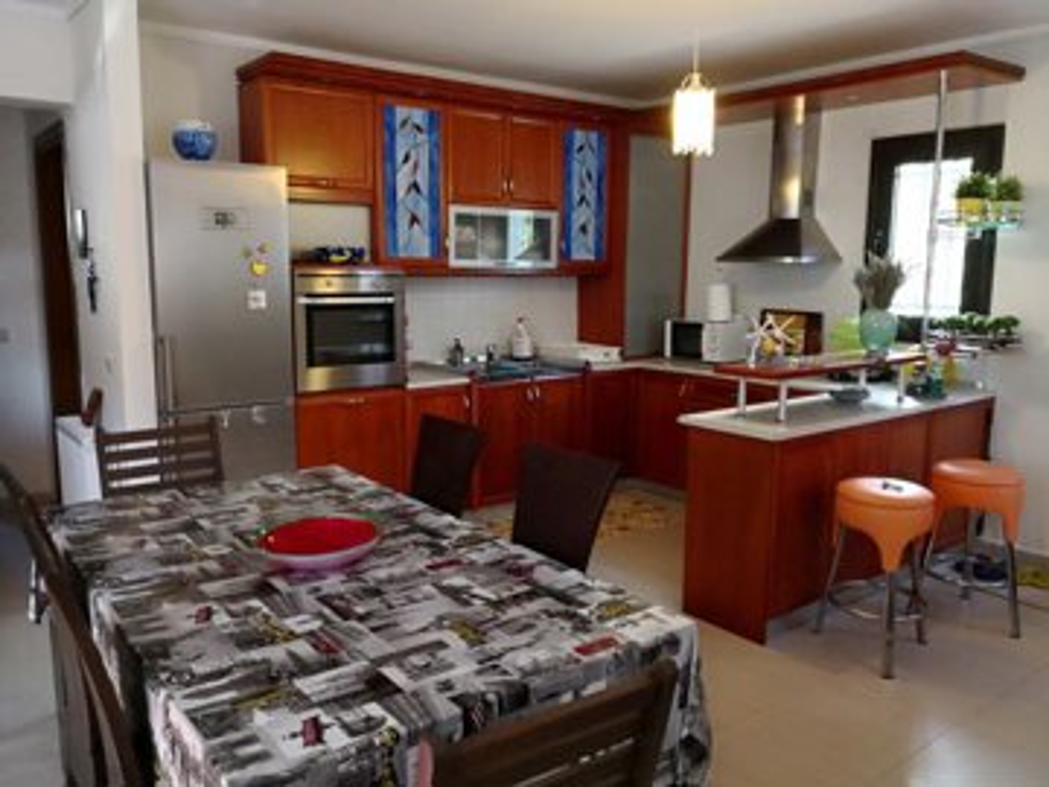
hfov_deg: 65.3
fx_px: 818
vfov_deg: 51.4
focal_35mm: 27
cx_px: 524
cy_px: 394
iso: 320
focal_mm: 3.95
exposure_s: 1/33.3
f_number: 1.6
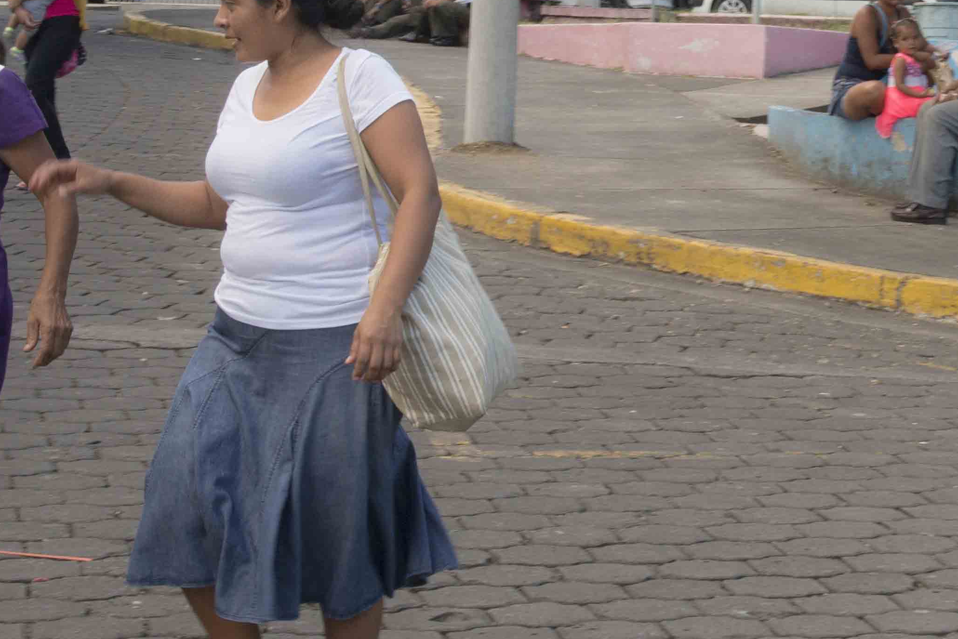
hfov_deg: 18.1
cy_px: 72
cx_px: 897
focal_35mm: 111
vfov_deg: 12.3
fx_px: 2955
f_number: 14
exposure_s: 1/100
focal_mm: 38
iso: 500
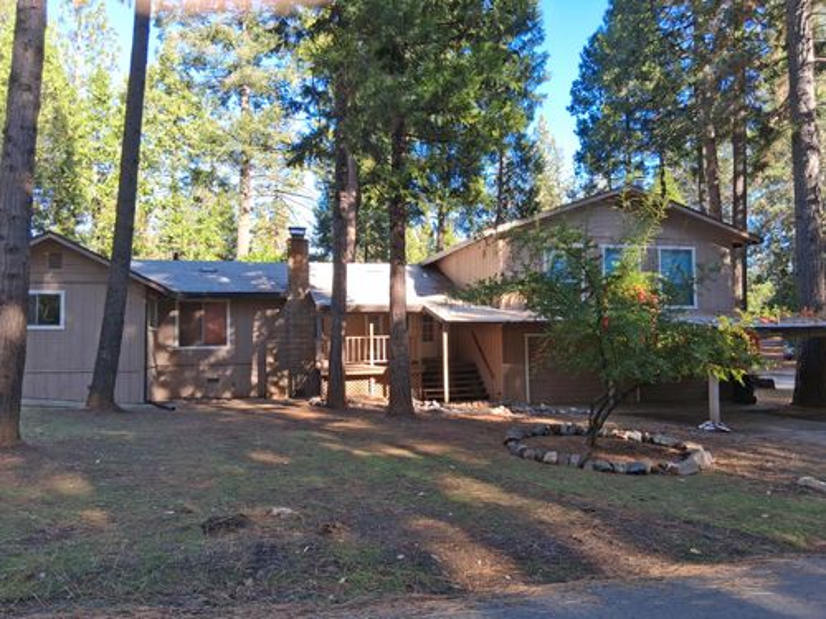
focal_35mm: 26
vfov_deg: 53.1
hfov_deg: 67.3
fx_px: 620
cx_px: 413
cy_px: 310
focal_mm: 3.98
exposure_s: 1/120
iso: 25
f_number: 1.8
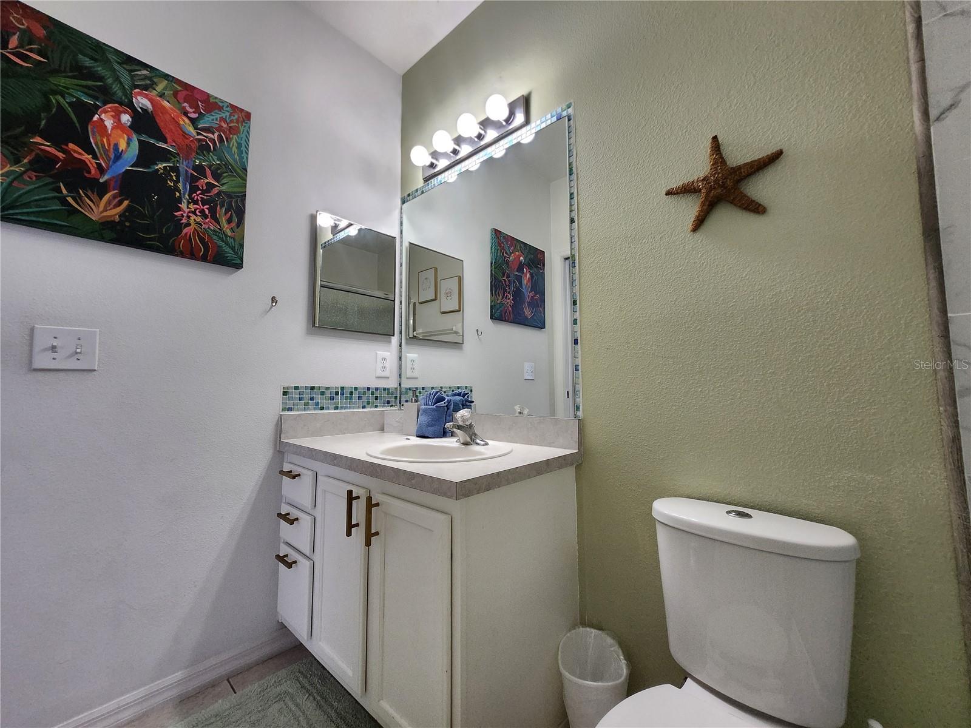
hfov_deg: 106.2
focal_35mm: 13
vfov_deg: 89.9
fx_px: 365
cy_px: 364
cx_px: 486
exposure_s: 1/60
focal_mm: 1.74
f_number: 2.2
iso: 200
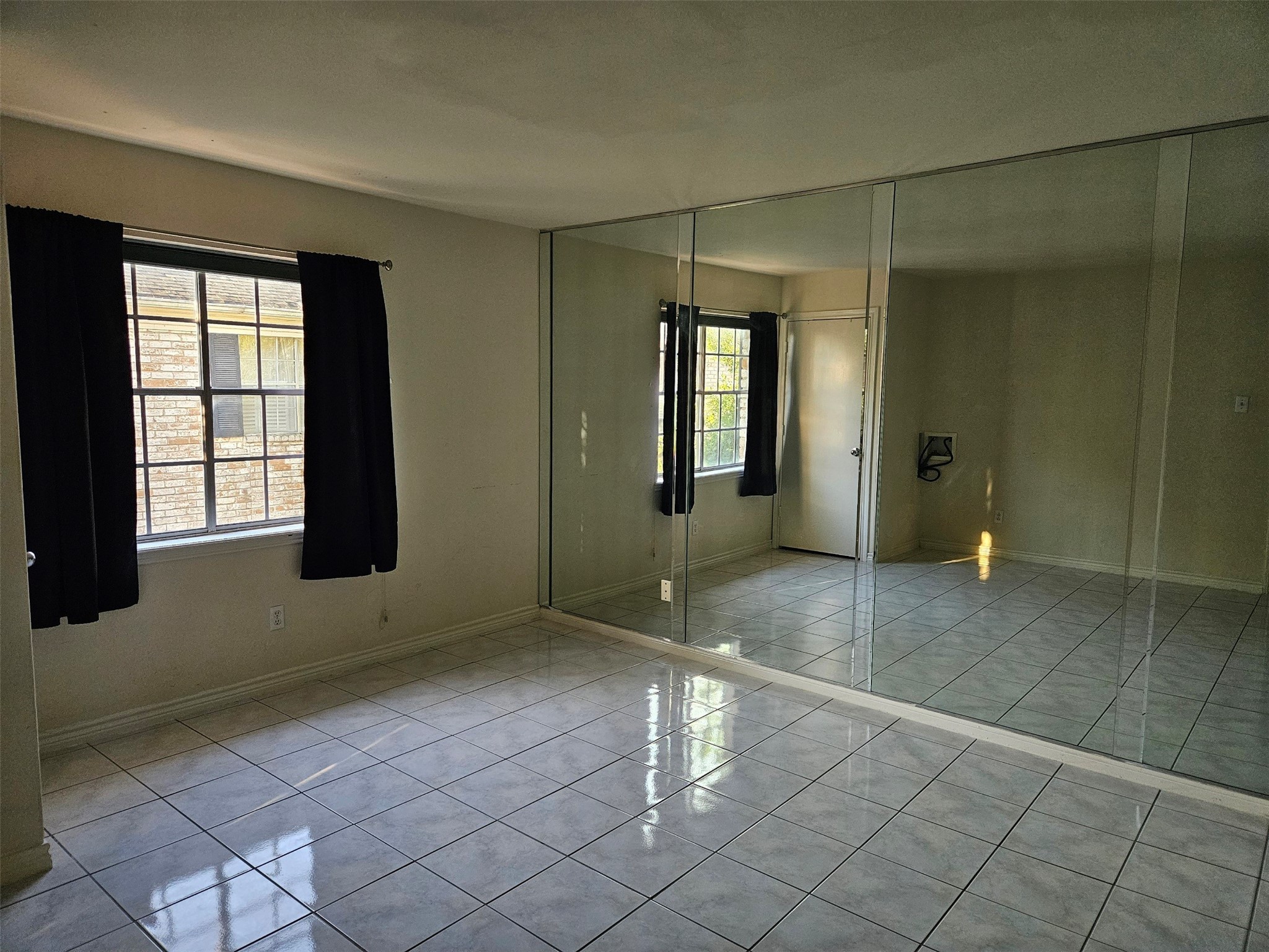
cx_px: 634
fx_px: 843
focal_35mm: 23
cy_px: 476
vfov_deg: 58.9
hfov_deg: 73.9
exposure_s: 1/244
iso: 500
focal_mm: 5.4
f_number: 1.8
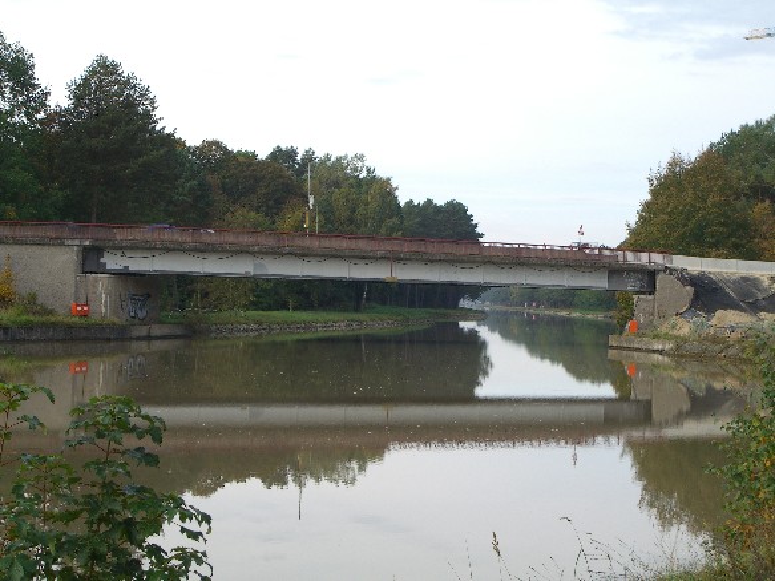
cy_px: 290
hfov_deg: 24.4
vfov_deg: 18.4
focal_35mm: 80
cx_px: 388
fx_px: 1791
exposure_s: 1/250
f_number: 4.4
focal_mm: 16.6
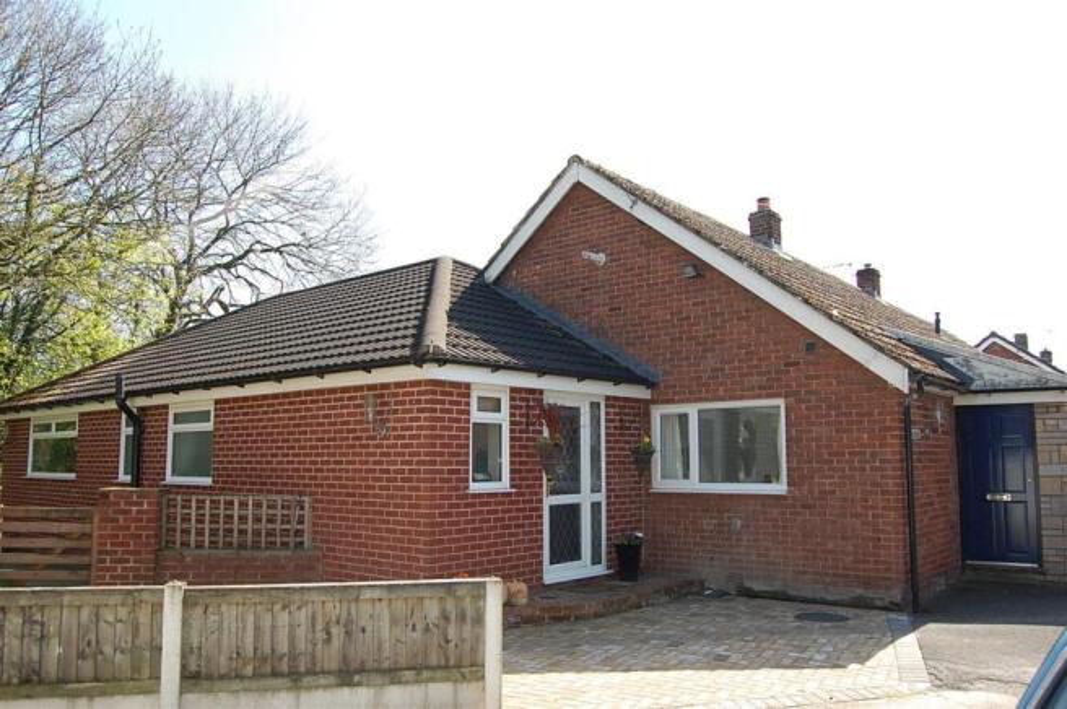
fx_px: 799
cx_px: 534
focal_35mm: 27
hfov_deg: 67.4
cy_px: 354
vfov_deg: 47.8
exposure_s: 1/500
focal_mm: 18
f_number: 5.6
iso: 360
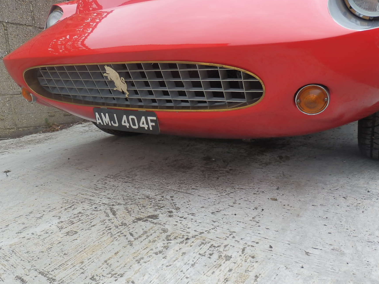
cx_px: 197
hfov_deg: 61.6
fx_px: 318
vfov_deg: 48.1
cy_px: 164
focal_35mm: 29
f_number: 3
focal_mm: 4.5
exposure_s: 1/500
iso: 80
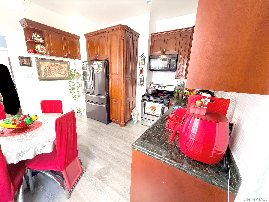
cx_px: 134
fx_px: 109
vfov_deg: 85.7
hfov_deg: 102.1
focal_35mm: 14
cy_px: 101
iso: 400
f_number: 2.2
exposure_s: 1/60
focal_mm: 2.22
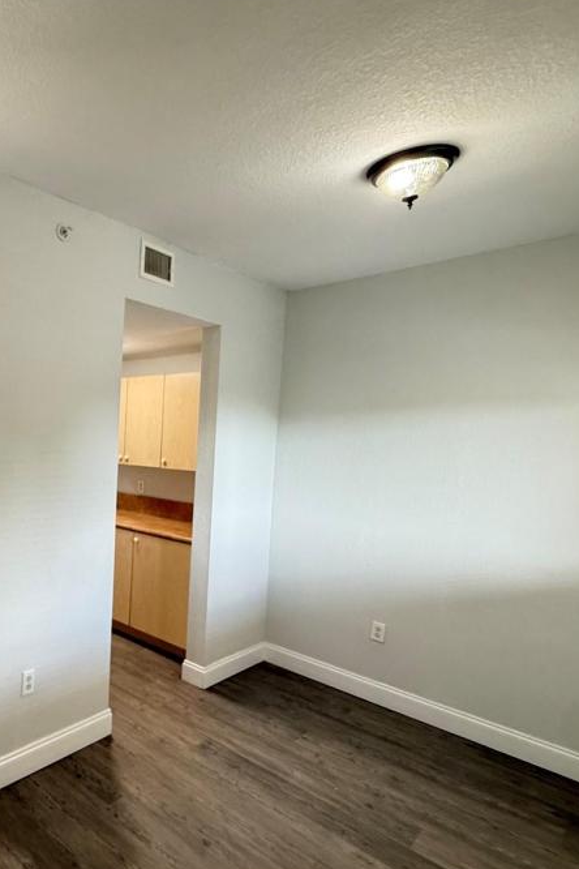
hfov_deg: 49.4
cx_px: 9
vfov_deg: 81.2
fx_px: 507
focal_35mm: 21
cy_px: 455
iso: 320
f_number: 2.2
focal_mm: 2.22
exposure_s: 1/60
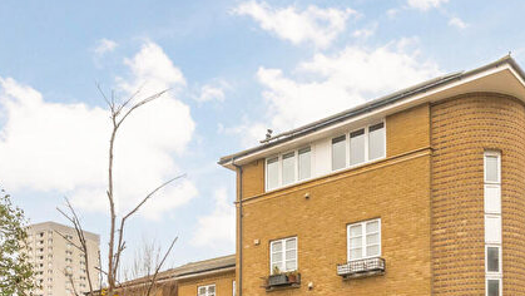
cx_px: 373
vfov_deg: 46.8
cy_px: 280
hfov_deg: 79.3
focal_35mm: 21
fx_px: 292
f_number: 11
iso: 800
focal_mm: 12
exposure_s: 1/40
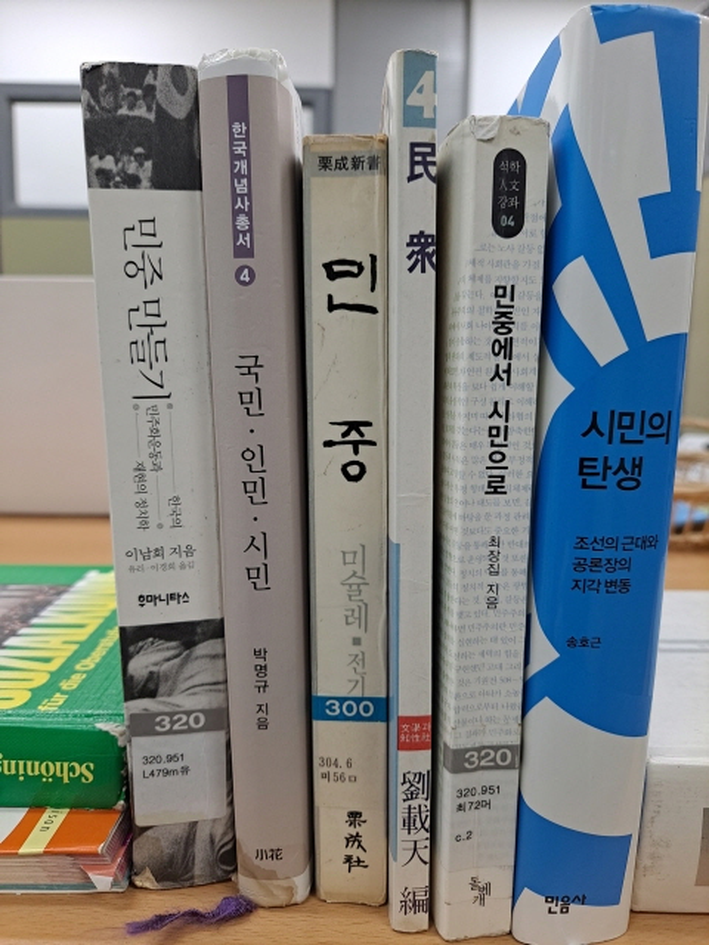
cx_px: 354
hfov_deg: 56.8
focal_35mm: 24
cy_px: 472
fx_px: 655
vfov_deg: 71.6
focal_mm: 5.23
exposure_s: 1/60
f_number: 1.8
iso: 80
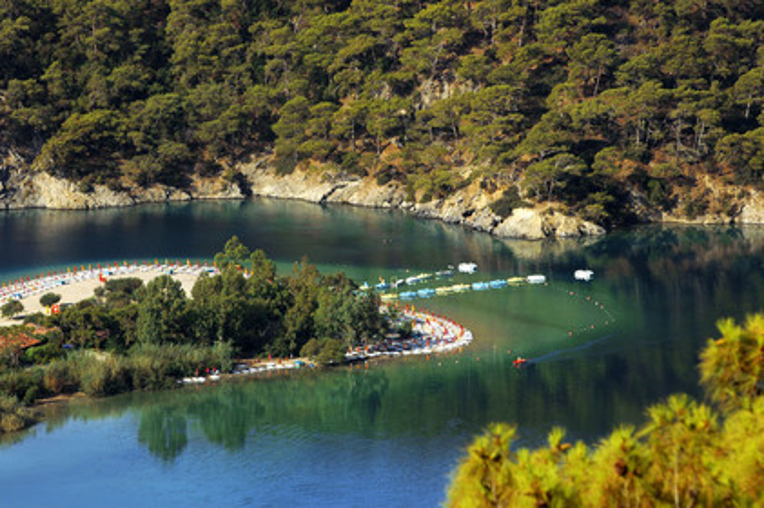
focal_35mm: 300
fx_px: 6362
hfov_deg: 6.9
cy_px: 254
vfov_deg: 4.6
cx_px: 382
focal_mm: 200
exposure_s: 1/100
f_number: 8
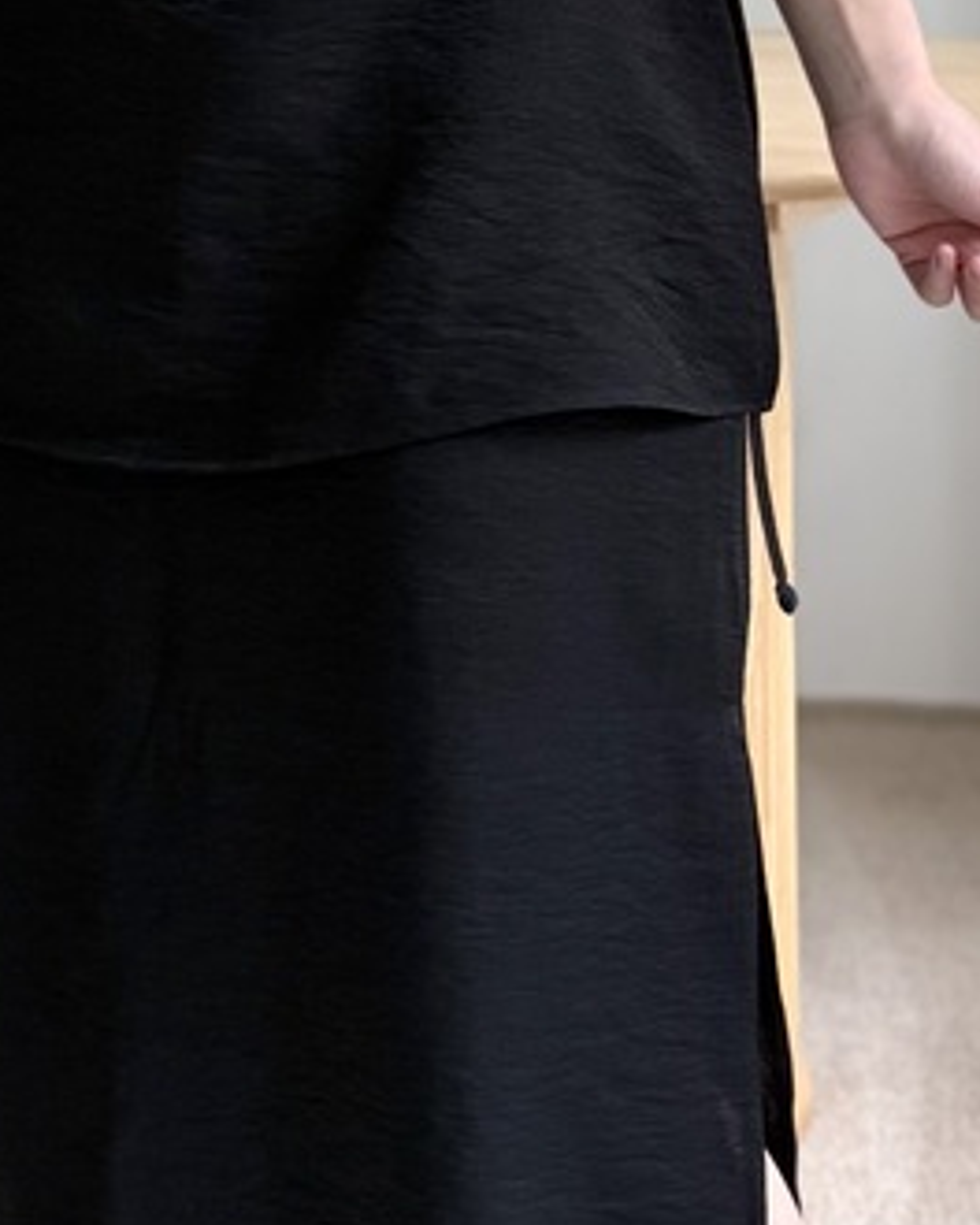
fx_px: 2792
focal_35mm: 77
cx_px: 624
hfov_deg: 19.9
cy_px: 334
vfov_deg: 24.5
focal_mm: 5.96
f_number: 1.6
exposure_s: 1/121
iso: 100
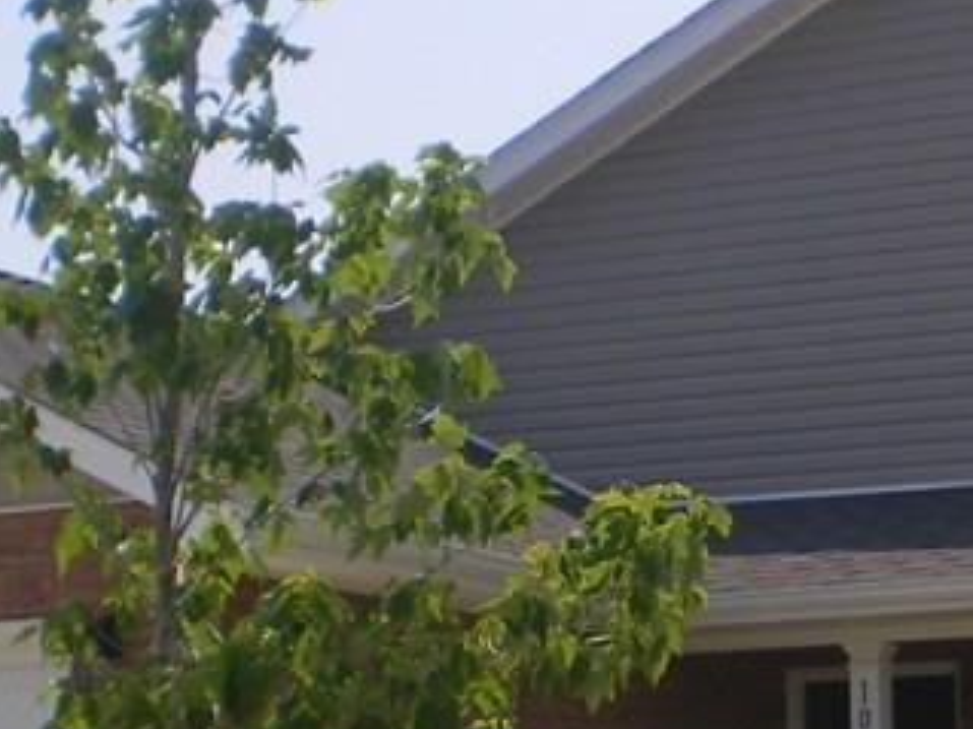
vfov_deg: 12.1
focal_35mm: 122
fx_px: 3428
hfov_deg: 16.1
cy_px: 525
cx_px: 756
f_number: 4.6
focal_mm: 6.3
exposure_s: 1/400
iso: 64
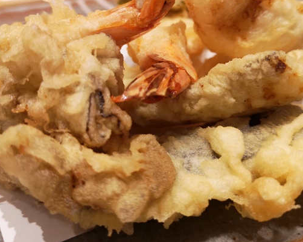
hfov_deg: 43.8
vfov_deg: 35.4
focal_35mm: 42
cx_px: 156
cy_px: 82
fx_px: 377
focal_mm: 3.95
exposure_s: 1/50
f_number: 1.8
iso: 100
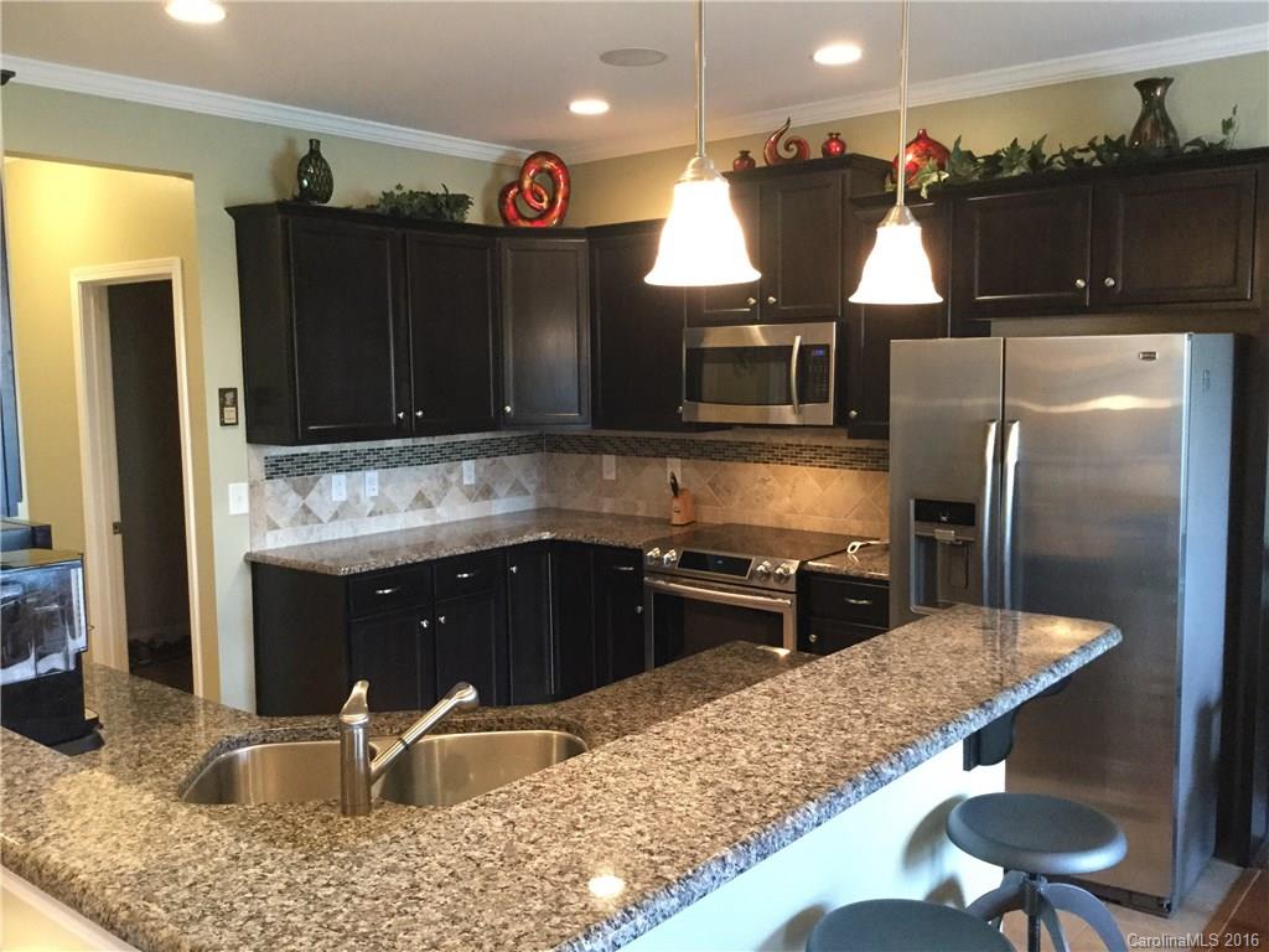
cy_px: 476
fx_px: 1136
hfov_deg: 58.4
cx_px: 634
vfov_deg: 45.4
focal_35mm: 31
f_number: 2.4
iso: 200
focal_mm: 3.3
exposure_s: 1/20
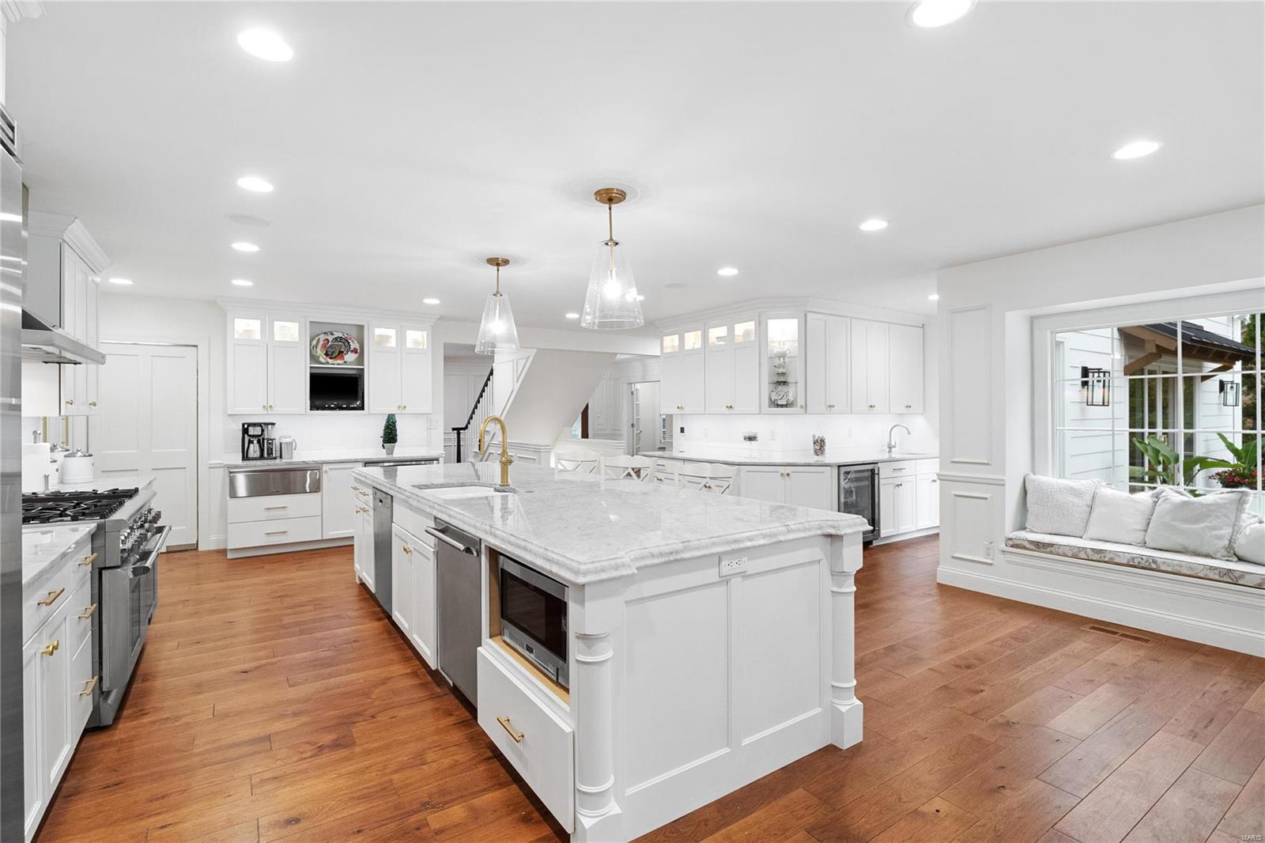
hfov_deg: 96.7
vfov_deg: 73.7
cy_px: 422
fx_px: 562
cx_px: 632
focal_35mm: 16
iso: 400
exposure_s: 1/6
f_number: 6.3
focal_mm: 8
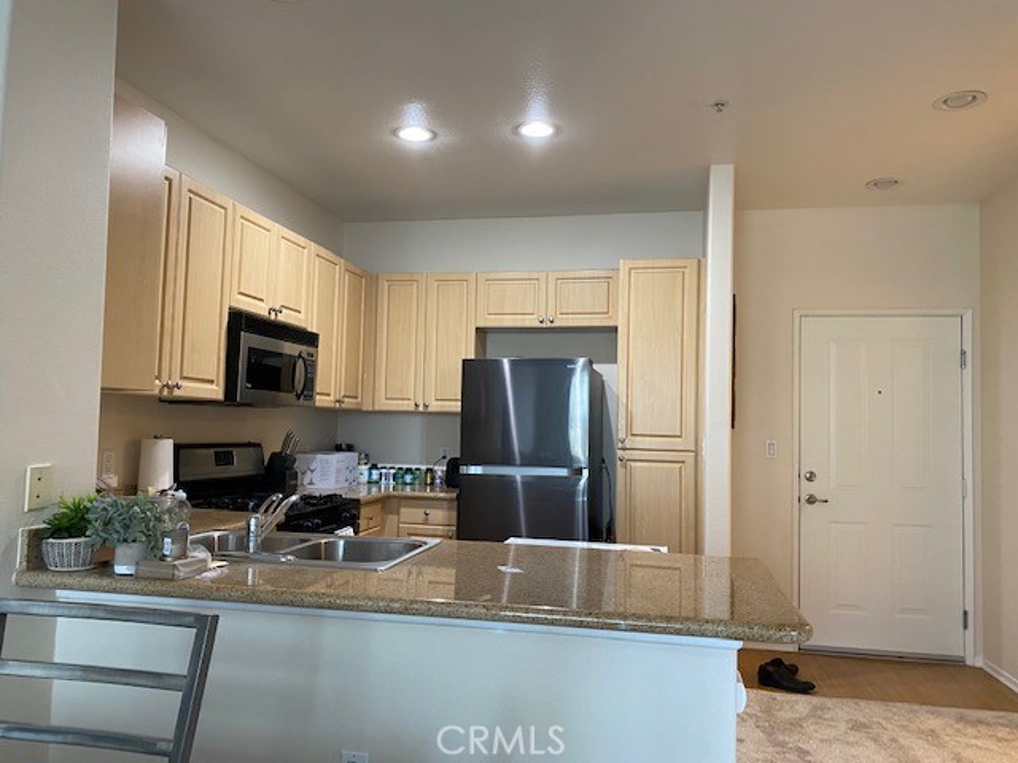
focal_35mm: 26
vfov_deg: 53.1
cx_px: 509
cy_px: 382
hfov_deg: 67.3
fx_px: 765
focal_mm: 4.25
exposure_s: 1/60
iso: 250
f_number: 1.8
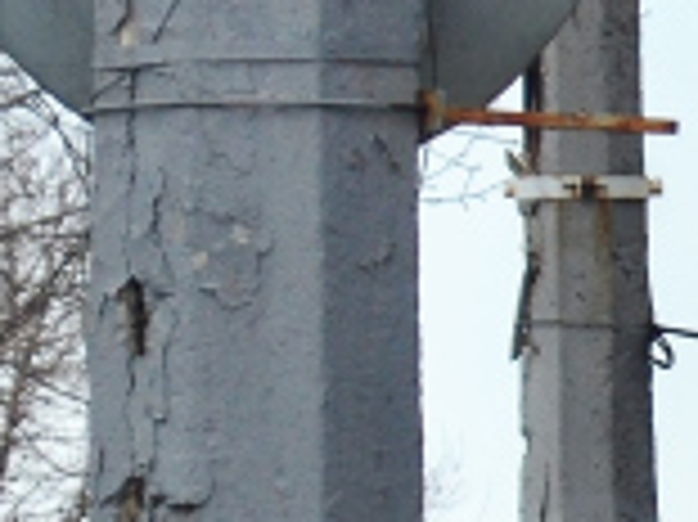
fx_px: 21922
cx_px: 1981
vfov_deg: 1.4
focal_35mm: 1088
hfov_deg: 1.8
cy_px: 1388
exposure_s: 1/1000
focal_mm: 90
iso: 200
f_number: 5.6
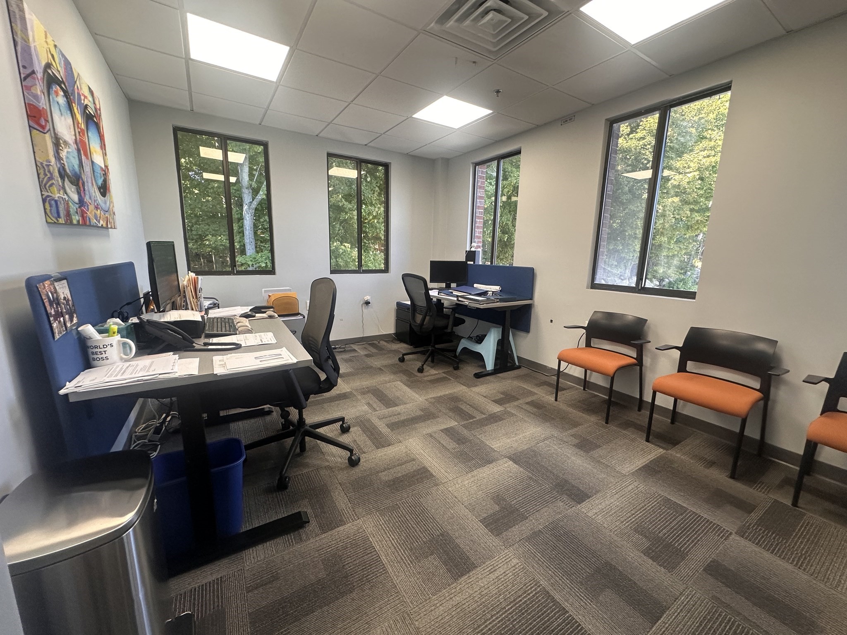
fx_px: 343
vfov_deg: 85.7
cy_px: 318
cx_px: 424
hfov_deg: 102.1
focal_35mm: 14
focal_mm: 2.22
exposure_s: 1/120
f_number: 2.2
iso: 160
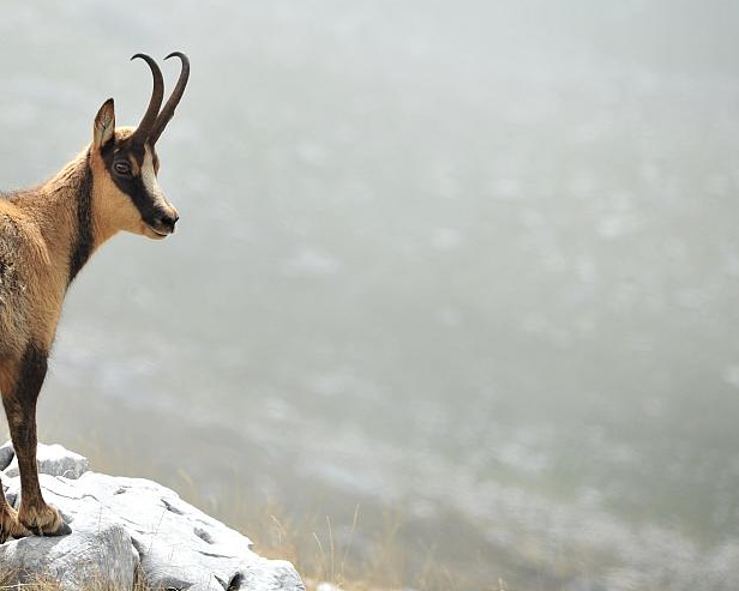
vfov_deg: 2.5
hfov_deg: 3.2
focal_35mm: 609
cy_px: 242
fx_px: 13322
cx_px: 176
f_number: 10
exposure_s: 1/400
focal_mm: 400
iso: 250
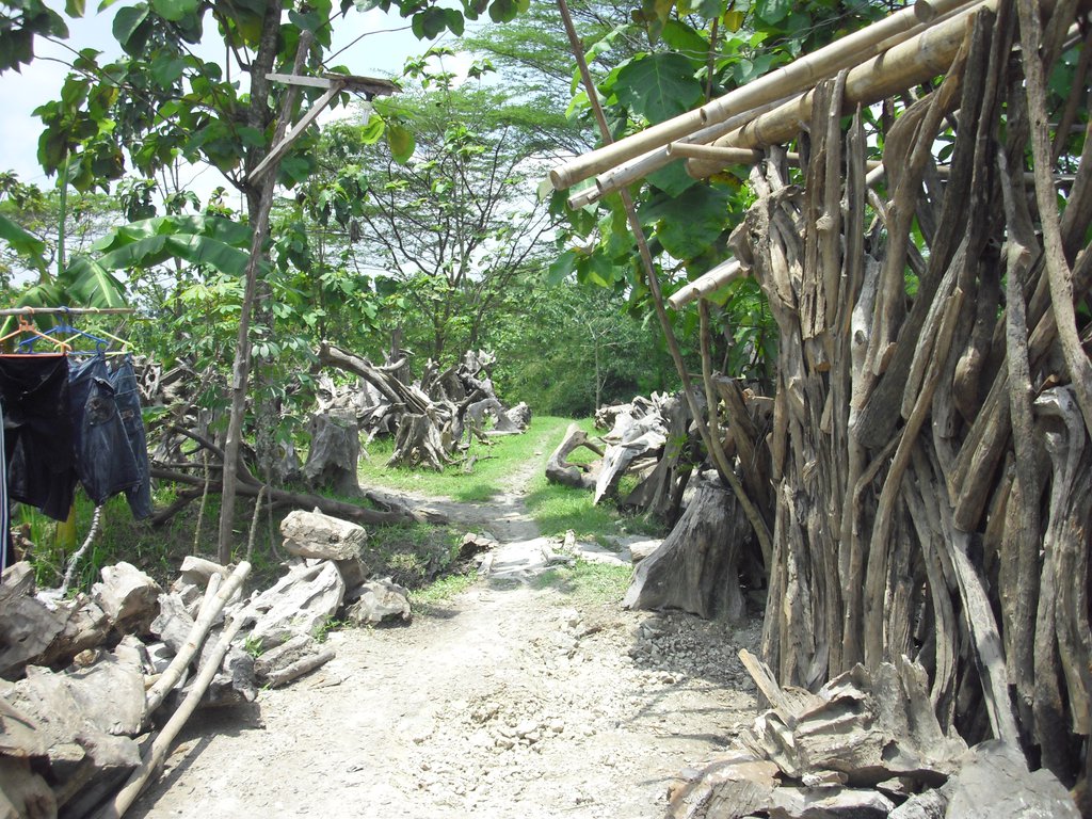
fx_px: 1199
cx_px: 546
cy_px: 410
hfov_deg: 49.0
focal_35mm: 38
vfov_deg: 37.7
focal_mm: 6.2
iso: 100
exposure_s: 1/125
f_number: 8
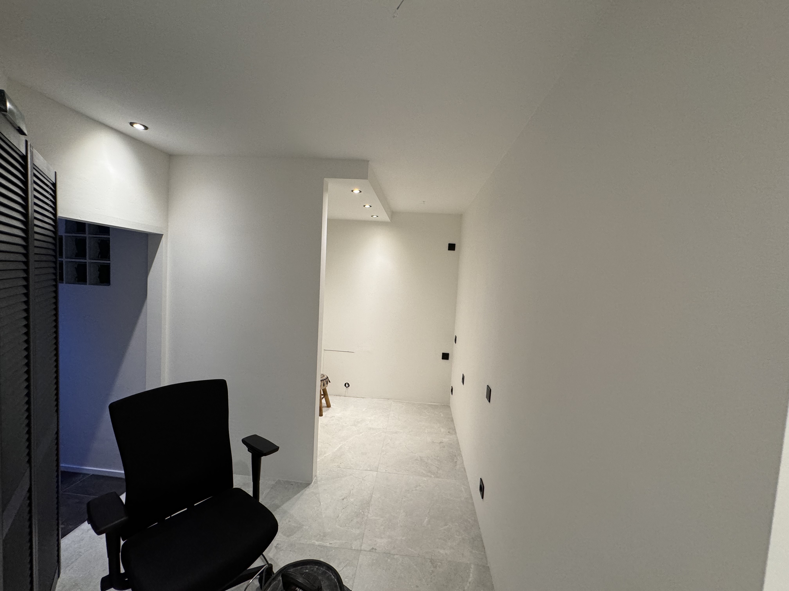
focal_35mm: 14
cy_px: 296
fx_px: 319
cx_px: 394
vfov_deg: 85.7
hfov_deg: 102.1
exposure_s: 1/100
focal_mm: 2.22
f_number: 2.2
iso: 200
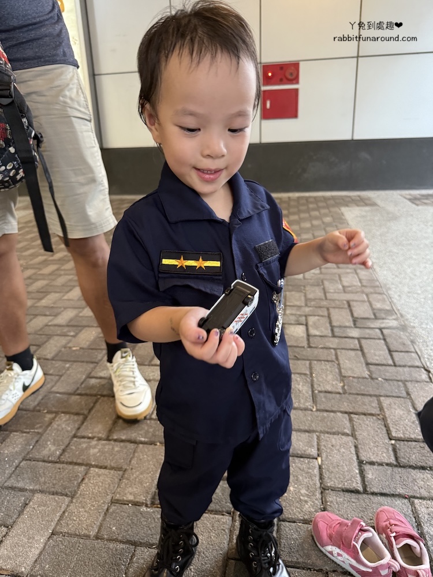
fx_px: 400
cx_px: 216
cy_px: 288
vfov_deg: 71.6
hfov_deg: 56.8
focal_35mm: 24
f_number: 1.78
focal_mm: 6.76
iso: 400
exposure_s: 1/60
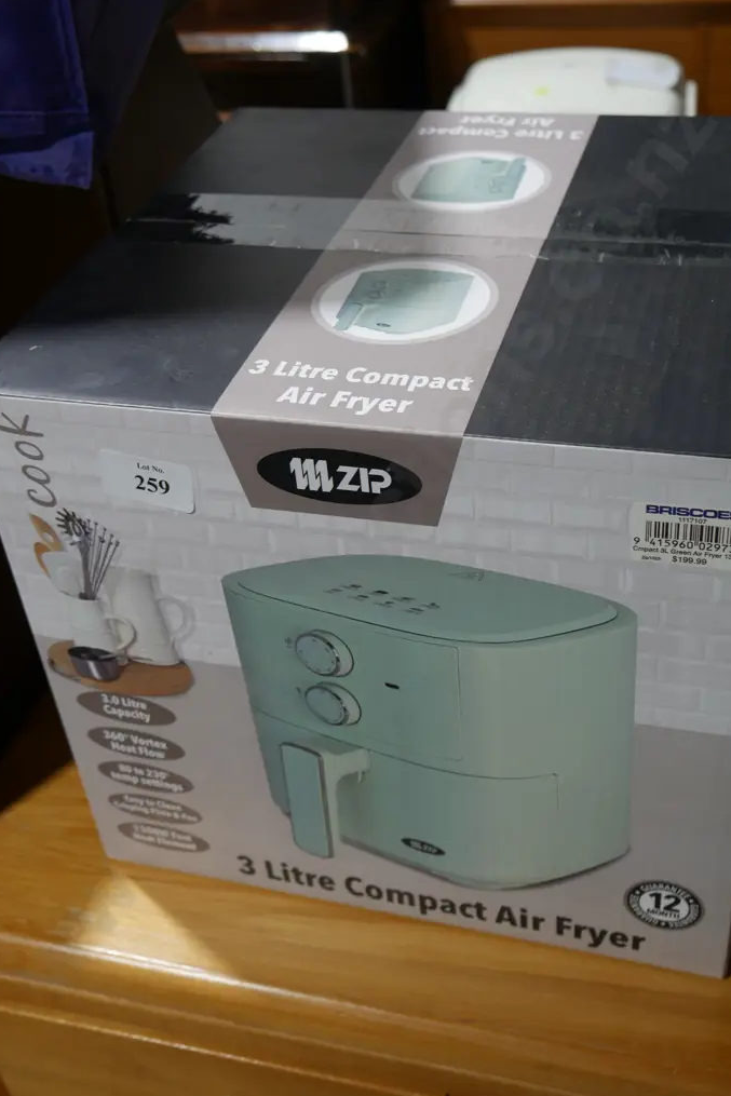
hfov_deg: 31.9
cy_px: 551
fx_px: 1279
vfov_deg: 46.4
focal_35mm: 42
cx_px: 367
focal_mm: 20
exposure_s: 1/60
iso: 250
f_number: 4.4
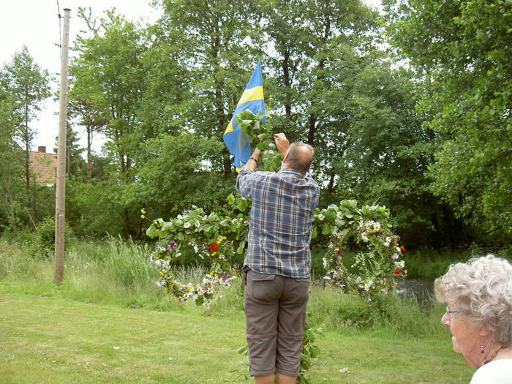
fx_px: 577
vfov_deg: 36.8
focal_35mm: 39
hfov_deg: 47.9
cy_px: 192
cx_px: 256
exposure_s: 1/200
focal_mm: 8
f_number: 2.8
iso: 50
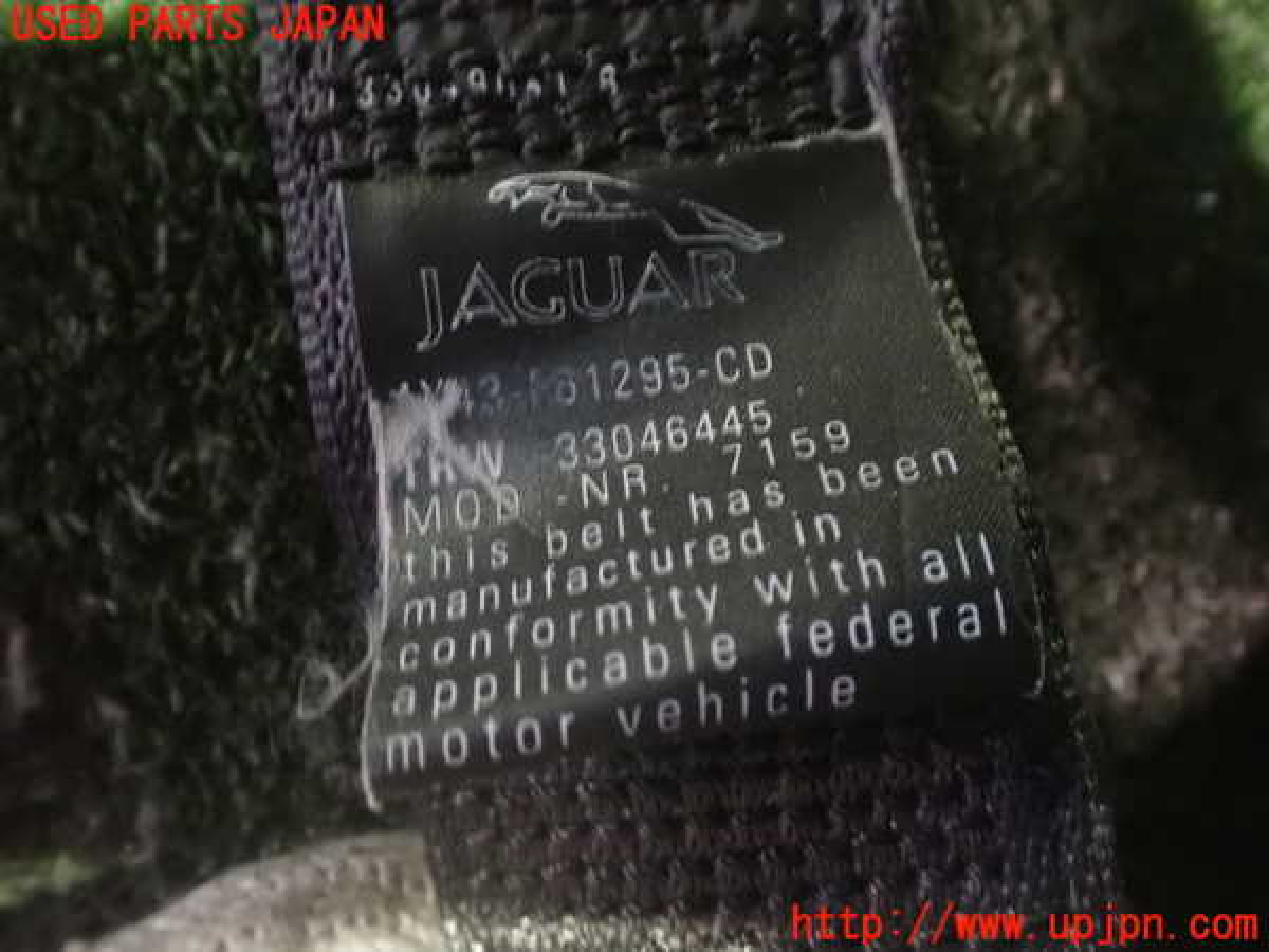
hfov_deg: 60.0
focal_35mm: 30
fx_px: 1100
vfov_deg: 46.8
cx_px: 634
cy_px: 476
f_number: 2.3
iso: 1600
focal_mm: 5.4
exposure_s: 1/15
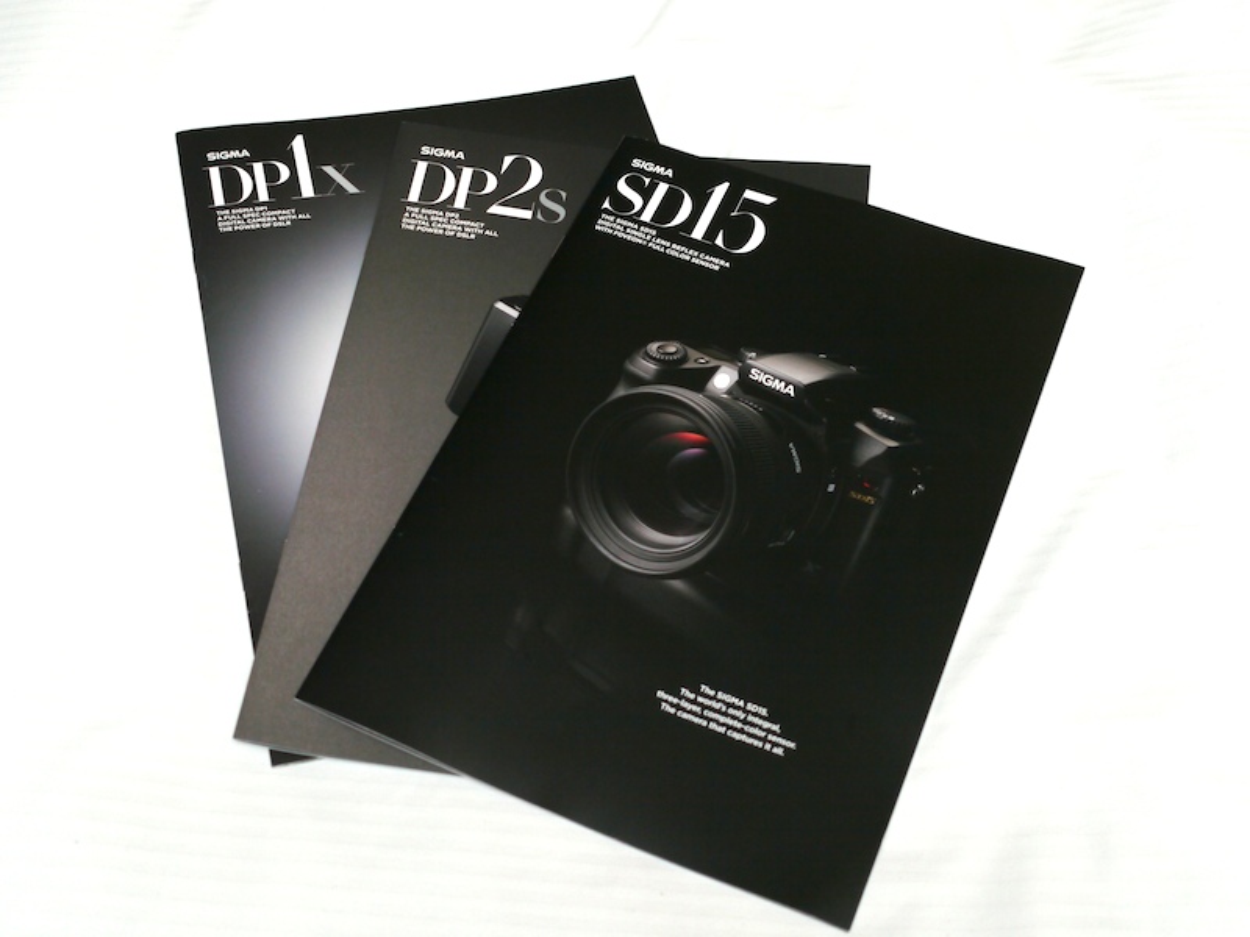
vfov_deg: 31.5
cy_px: 468
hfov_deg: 41.2
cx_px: 625
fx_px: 1661
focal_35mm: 46
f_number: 5.6
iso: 400
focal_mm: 23
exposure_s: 1/60
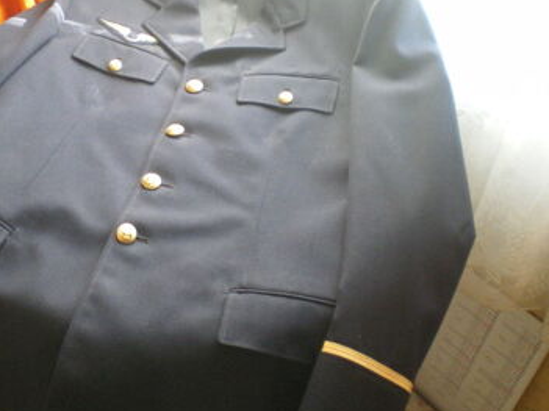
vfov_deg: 28.0
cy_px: 189
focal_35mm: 52
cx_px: 199
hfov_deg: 36.6
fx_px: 824
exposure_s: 1/40
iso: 400
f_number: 3.1
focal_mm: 6.3
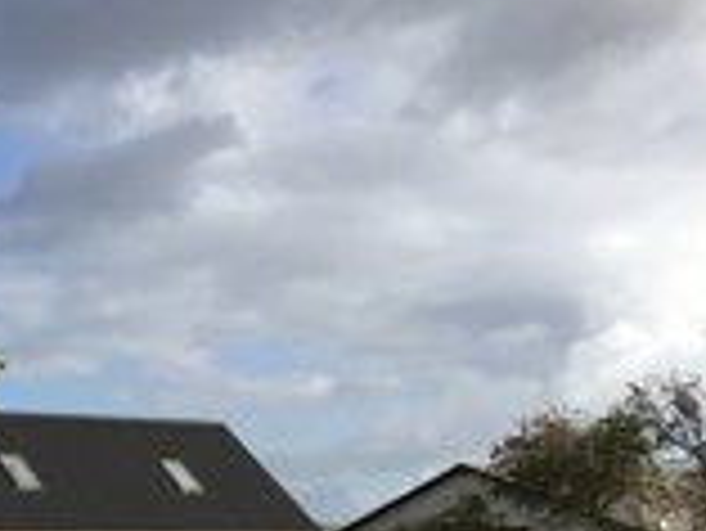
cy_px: 554
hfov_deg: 26.3
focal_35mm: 69
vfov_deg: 20.5
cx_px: -36
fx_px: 1408
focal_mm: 3.3
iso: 25
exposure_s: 1/1101
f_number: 2.4
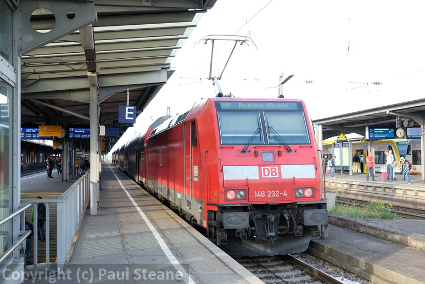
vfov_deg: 30.5
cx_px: 215
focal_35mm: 44
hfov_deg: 44.5
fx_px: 519
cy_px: 144
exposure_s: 1/125
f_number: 3.2
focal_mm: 28.9
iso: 200
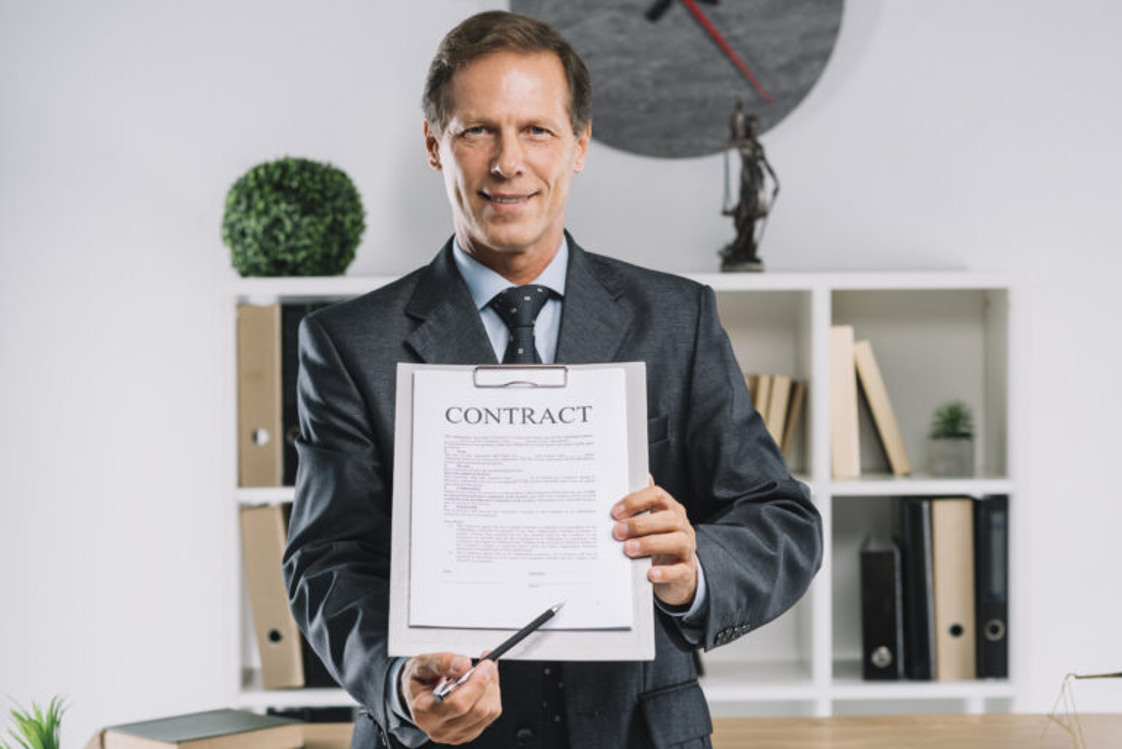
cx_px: 561
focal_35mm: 85
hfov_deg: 23.9
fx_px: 2651
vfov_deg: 16.1
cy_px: 374
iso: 200
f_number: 5
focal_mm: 85
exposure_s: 1/160
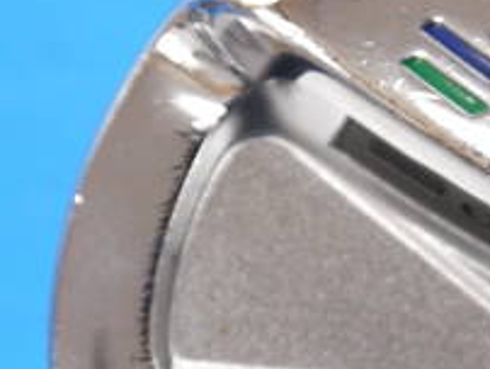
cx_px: 657
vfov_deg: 5.6
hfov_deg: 7.3
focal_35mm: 266
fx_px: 3770
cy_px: 274
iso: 800
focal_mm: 42
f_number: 5.6
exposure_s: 1/80
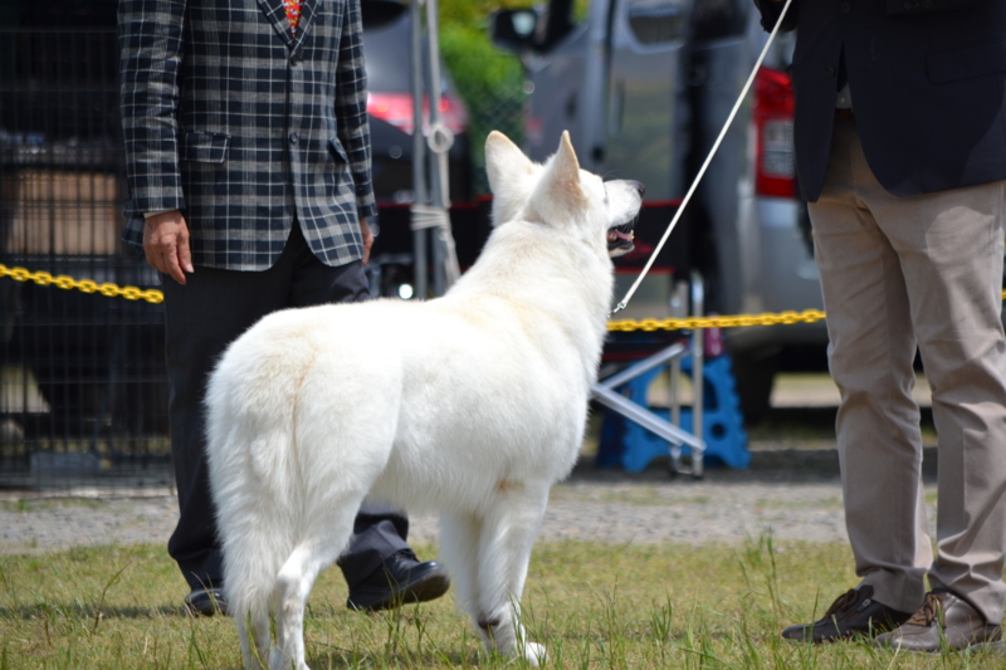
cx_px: 503
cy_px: 335
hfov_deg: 6.2
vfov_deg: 4.2
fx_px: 9219
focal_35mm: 330
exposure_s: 1/640
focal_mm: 220
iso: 100
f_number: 6.3
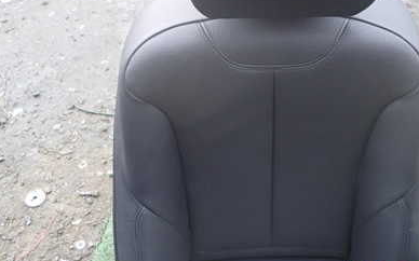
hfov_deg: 47.7
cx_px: 269
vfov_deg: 30.3
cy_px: 45
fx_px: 468
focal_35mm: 41
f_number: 2
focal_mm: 4.5
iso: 200
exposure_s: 1/30
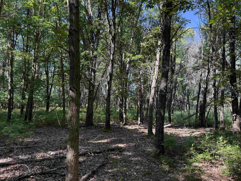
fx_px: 188
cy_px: 85
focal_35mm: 27
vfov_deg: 51.3
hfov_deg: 65.3
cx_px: 114
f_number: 1.78
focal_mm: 6.76
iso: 100
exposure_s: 1/297
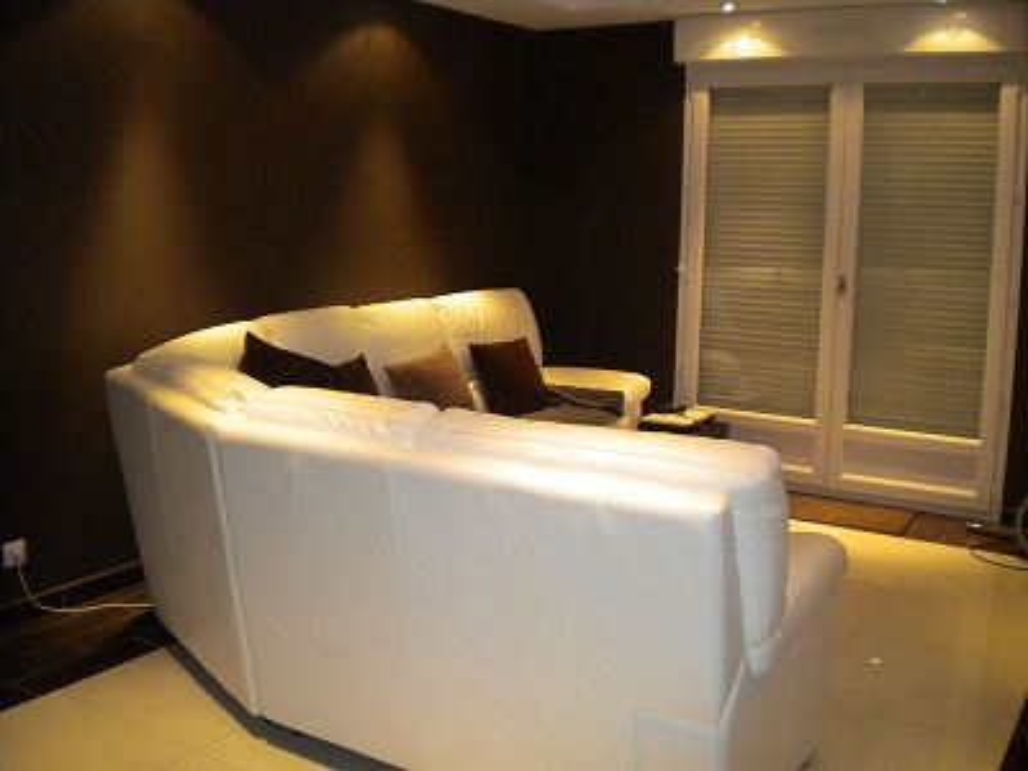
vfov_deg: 40.7
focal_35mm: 35
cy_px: 386
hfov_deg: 52.6
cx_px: 514
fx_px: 1039
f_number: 3.1
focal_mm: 6.3
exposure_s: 1/30
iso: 400
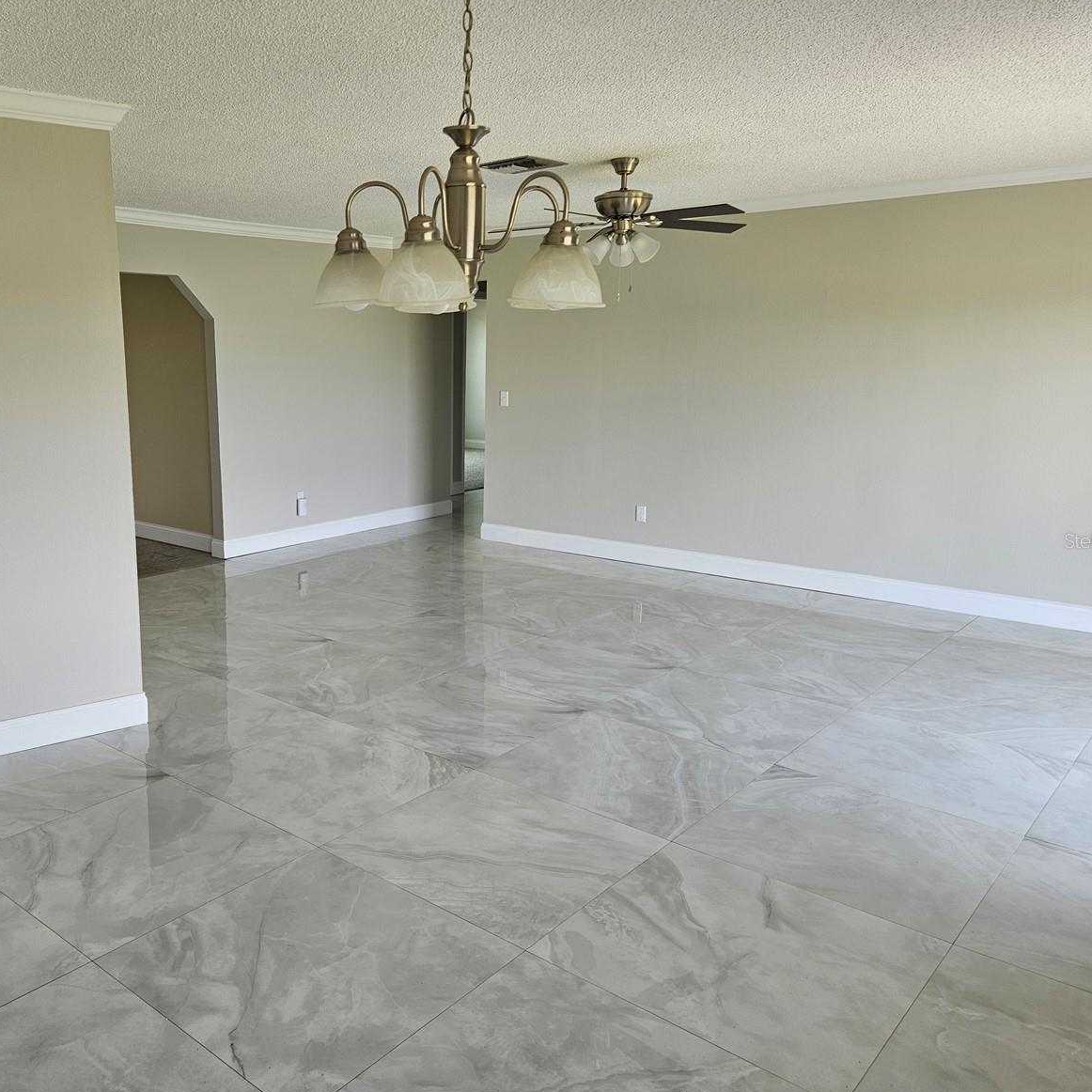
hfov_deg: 56.5
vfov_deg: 57.3
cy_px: 540
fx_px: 999
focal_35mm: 28
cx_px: 401
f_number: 1.8
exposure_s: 1/120
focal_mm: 5.4
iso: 40
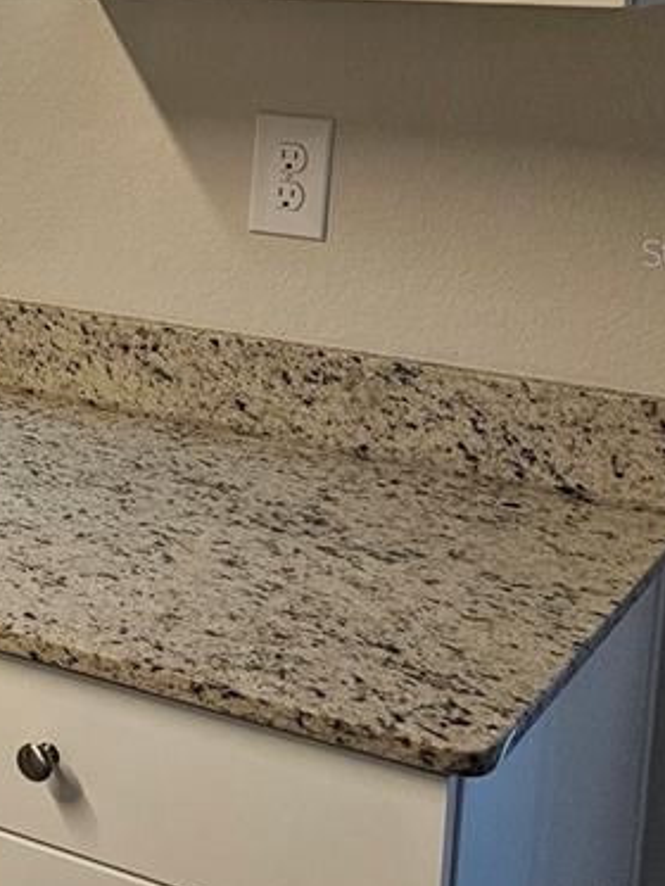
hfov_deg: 18.2
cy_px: 252
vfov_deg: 26.1
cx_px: -259
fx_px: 1894
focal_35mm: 74
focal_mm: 5.4
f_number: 1.8
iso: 200
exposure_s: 1/120
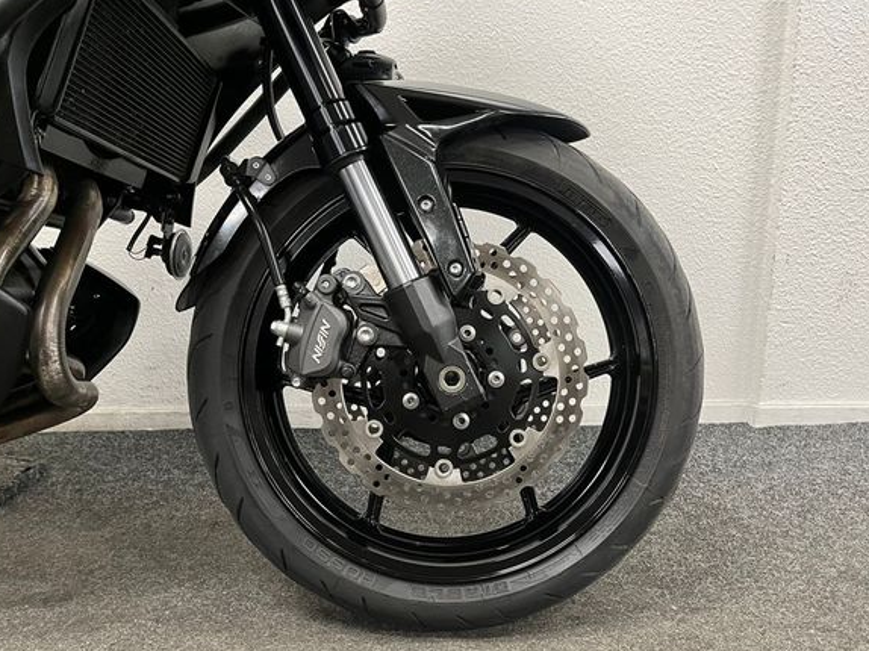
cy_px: 351
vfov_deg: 48.2
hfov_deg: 61.7
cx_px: 441
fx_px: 728
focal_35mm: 29
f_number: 1.6
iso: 250
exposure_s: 1/50
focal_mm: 5.1
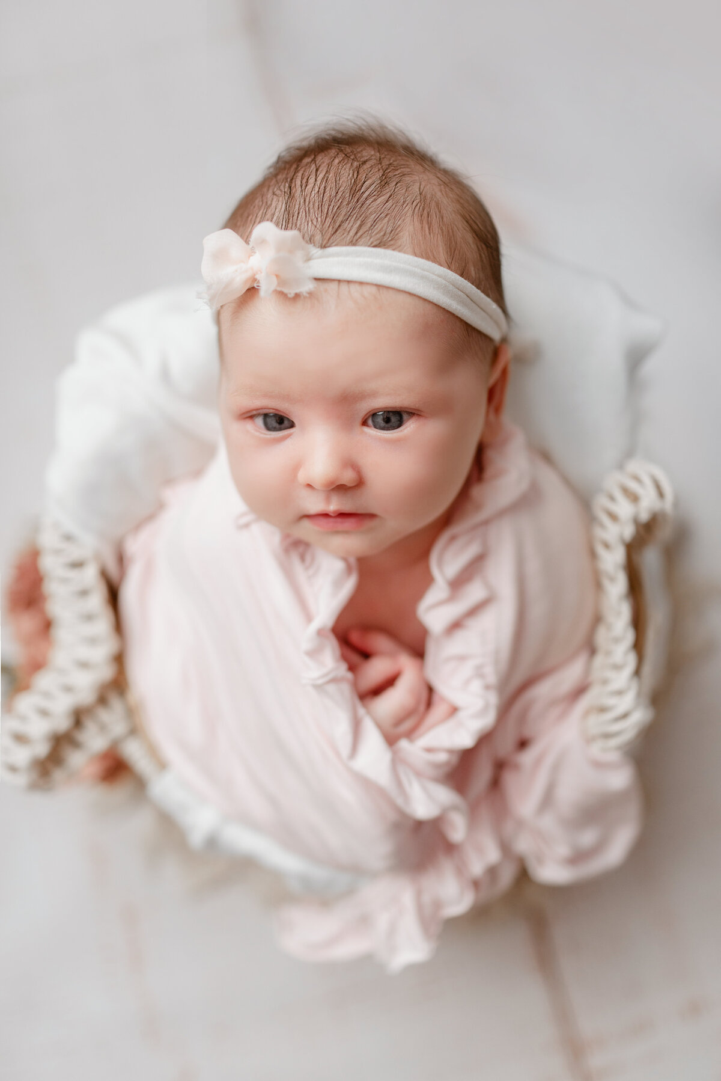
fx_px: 1051
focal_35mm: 35
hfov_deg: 37.9
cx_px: 360
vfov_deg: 54.4
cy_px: 540
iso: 500
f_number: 2
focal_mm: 35
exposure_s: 1/500
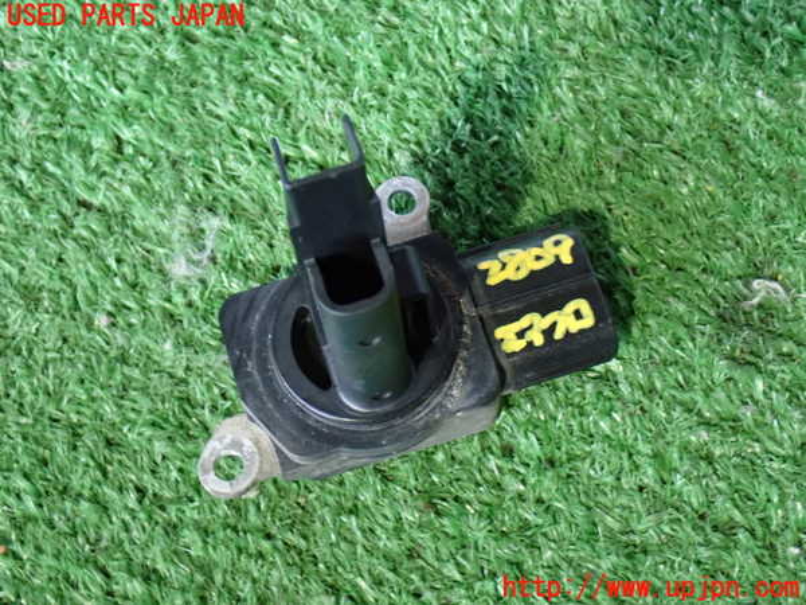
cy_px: 302
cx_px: 403
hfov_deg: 29.0
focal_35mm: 67
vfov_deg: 21.9
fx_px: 1560
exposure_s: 1/15
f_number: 3.8
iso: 800
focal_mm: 11.88
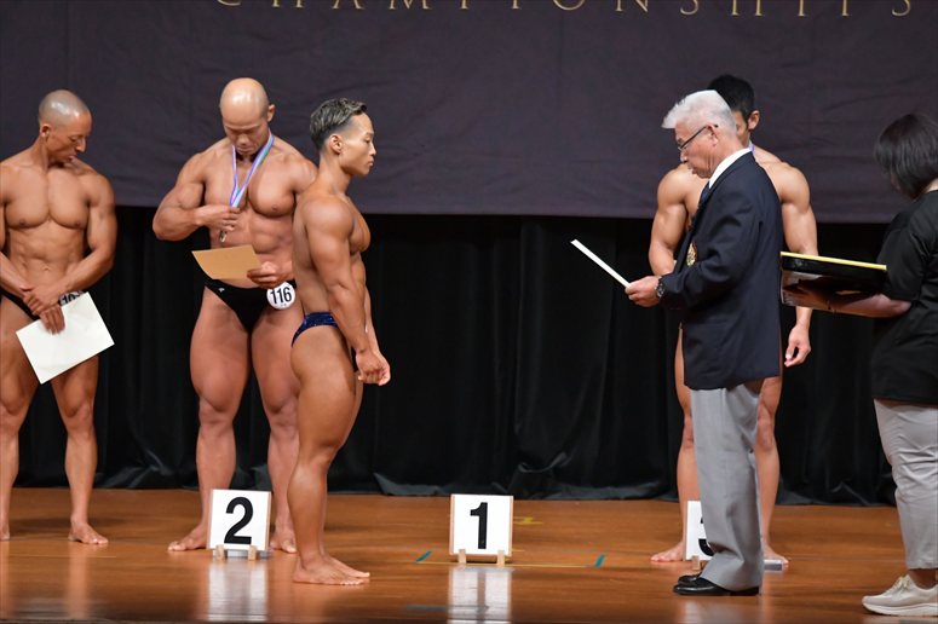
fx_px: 6641
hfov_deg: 8.1
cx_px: 469
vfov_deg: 5.4
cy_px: 312
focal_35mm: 255
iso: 5000
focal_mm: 170
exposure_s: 1/400
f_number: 5.6
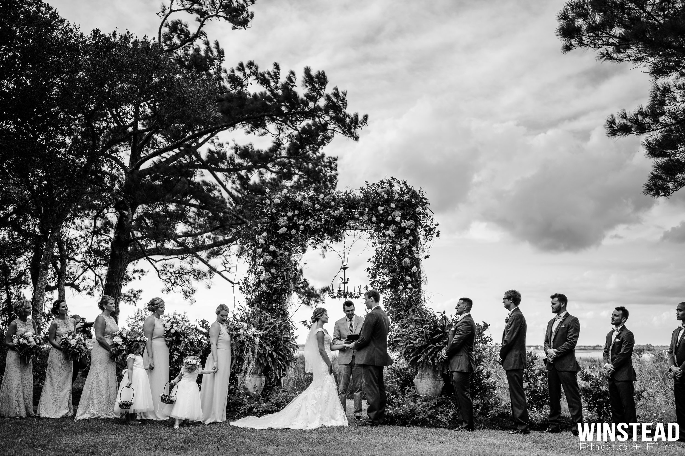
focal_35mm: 35
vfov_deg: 37.9
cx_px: 342
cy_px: 228
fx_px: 666
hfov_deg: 54.4
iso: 100
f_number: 1.4
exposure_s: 1/5000
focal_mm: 35
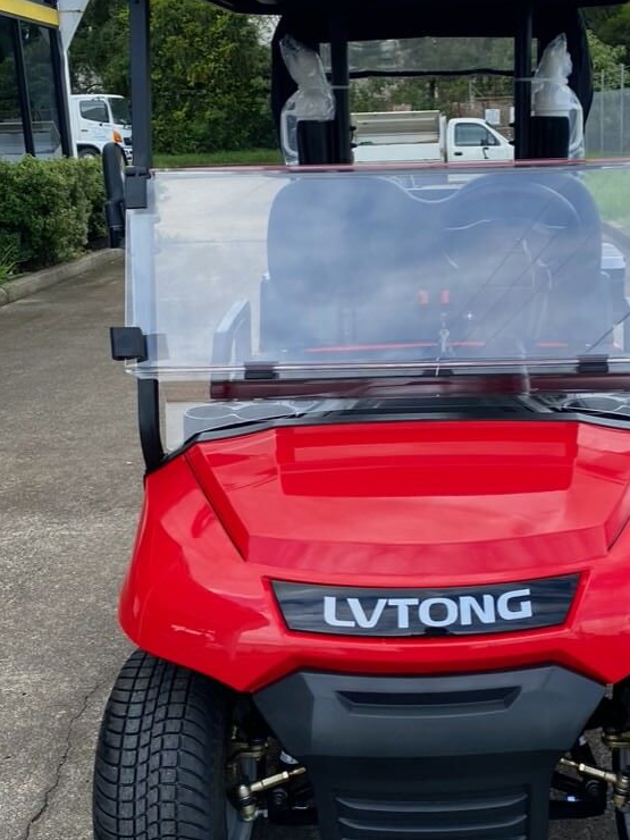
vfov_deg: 42.1
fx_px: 1092
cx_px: 450
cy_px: 411
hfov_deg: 31.8
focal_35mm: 45
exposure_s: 1/990
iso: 32
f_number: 1.8
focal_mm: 4.25
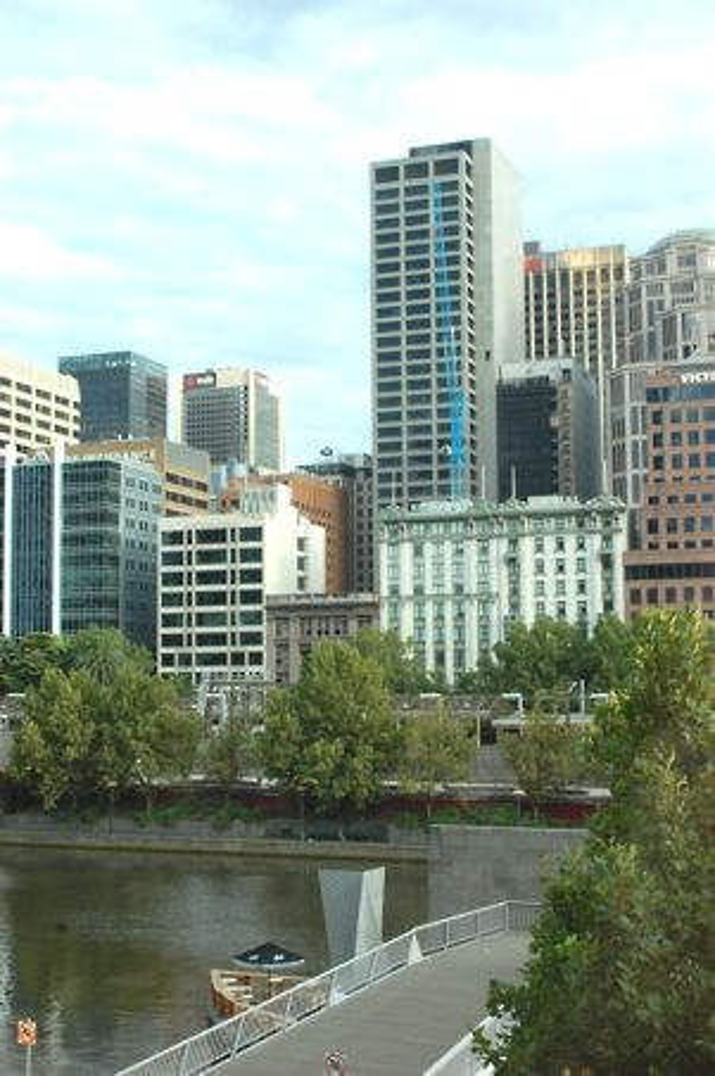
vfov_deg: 38.9
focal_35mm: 51
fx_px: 1523
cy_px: 538
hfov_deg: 26.4
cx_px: 358
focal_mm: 34
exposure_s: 1/40
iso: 400
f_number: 13
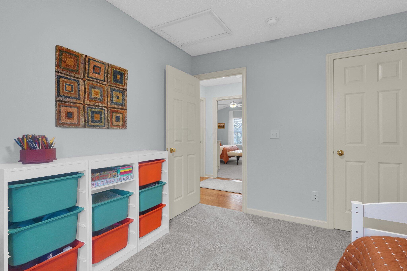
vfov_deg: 72.1
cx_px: 204
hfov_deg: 95.0
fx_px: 187
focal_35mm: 16
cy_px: 136
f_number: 7.1
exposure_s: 1/13
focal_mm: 11
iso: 640
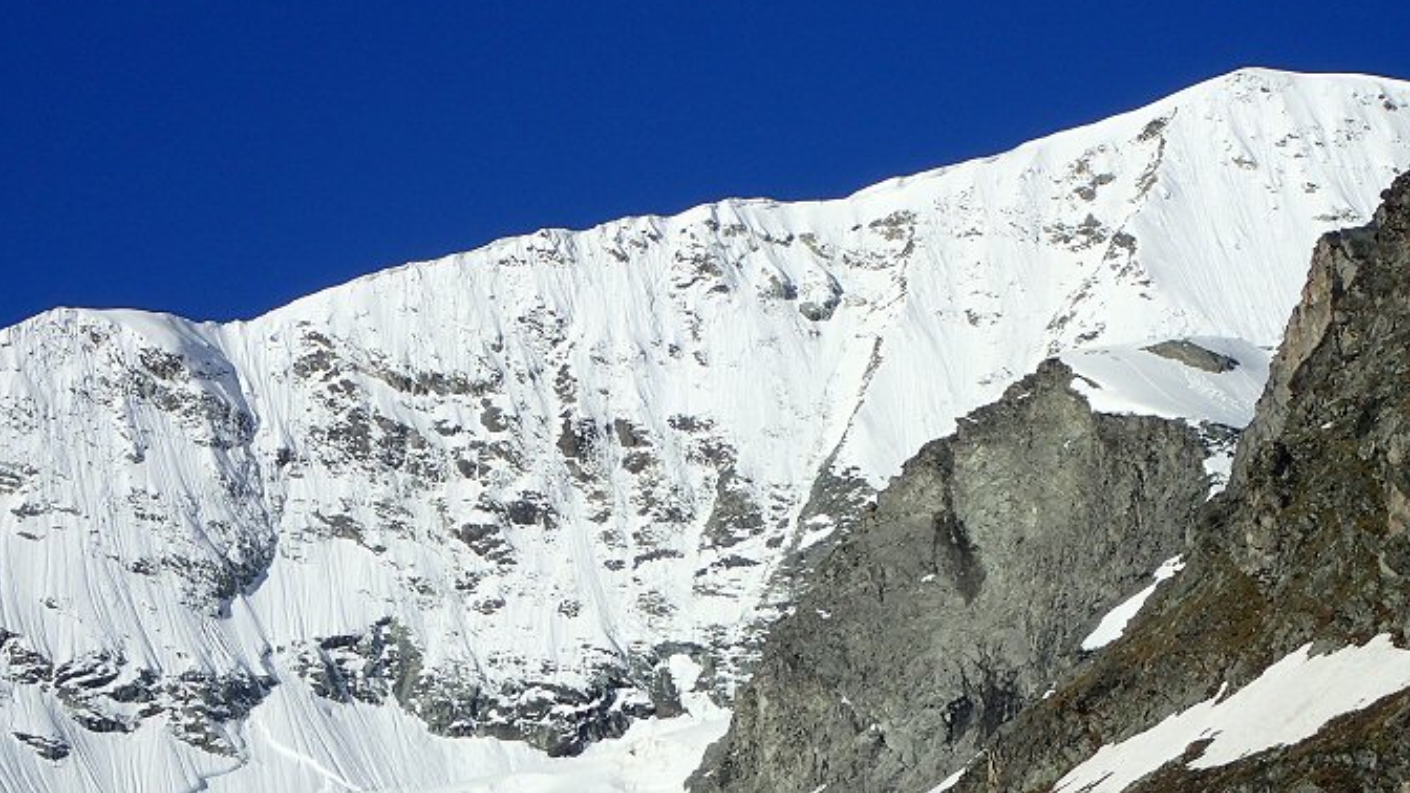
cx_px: 711
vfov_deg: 8.3
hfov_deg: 14.7
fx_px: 5459
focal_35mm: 146
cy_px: 343
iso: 100
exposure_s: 1/400
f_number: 6.3
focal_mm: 18
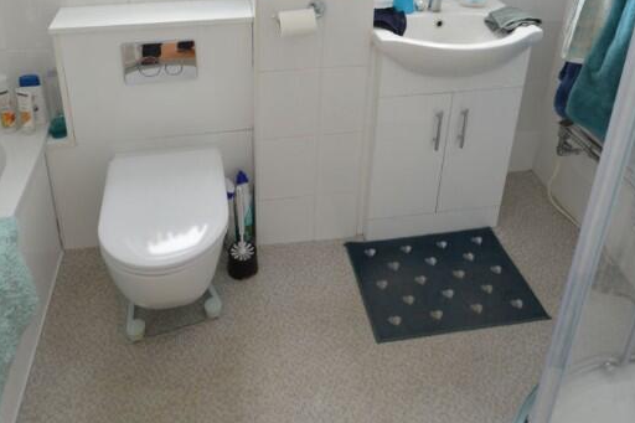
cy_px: 14
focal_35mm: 30
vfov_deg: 39.2
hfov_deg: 61.9
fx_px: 529
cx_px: 294
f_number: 8
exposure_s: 1/10
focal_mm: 10
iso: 400
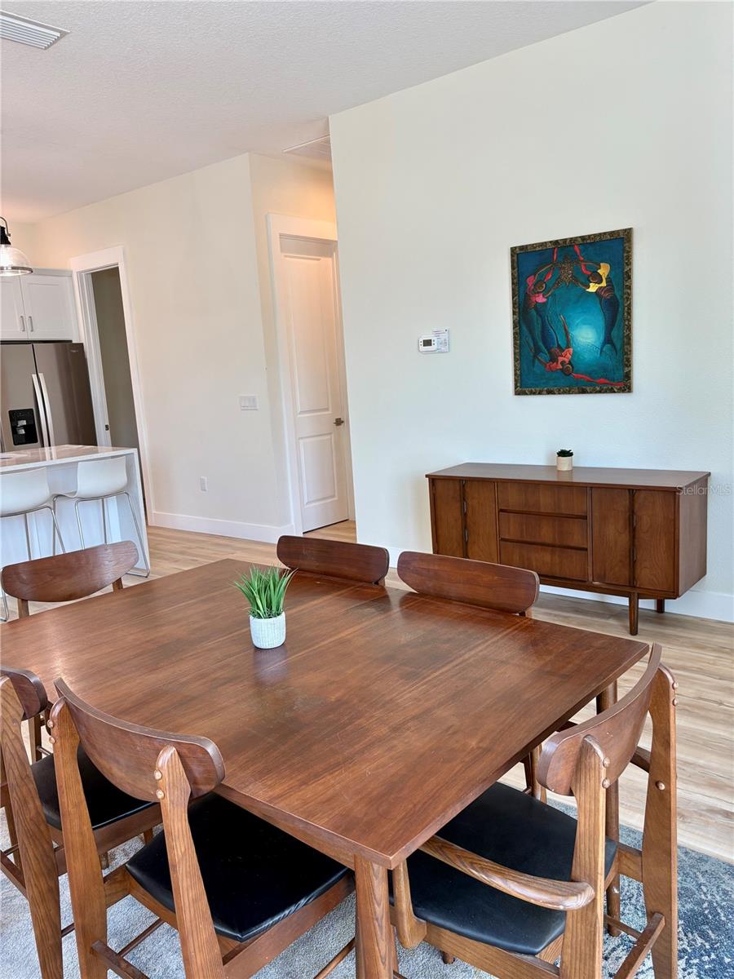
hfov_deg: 53.1
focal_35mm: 26
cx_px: 367
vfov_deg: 67.3
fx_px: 735
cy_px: 490
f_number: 1.6
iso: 64
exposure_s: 1/120
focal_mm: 5.96
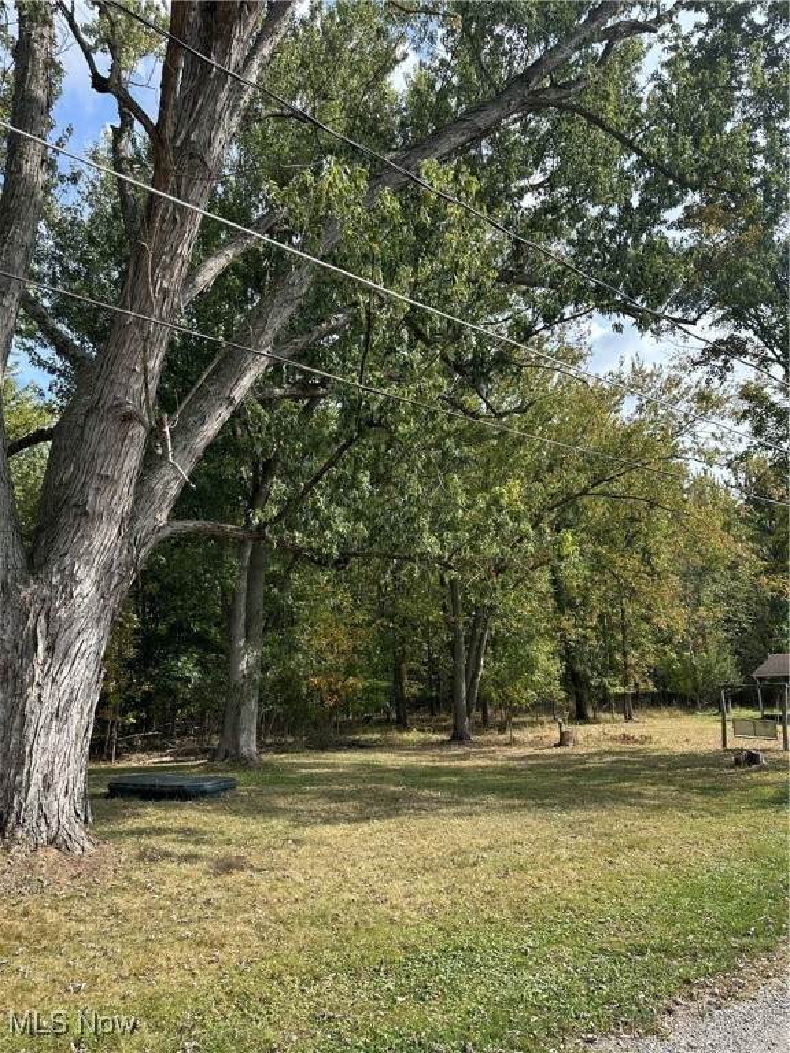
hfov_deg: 56.8
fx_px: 730
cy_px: 526
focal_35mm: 24
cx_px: 395
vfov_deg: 71.6
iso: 80
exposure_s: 1/1664
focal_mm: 6.86
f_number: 1.78
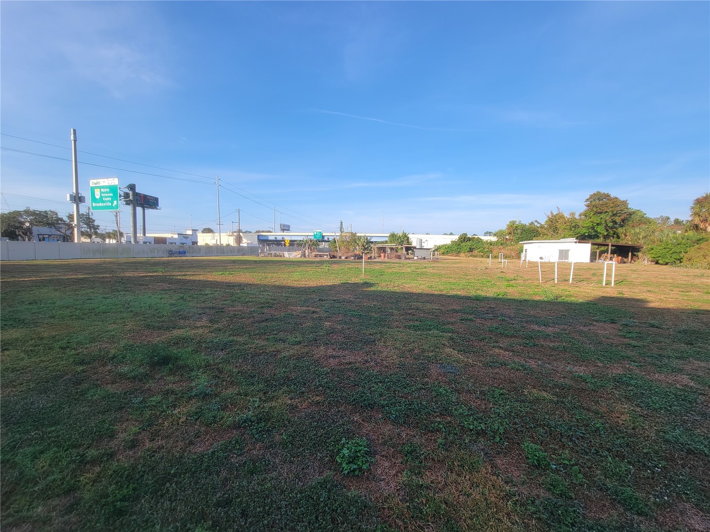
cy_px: 266
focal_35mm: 13
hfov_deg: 106.2
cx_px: 355
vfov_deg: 89.9
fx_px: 267
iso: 50
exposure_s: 1/773
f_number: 2.2
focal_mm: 2.2
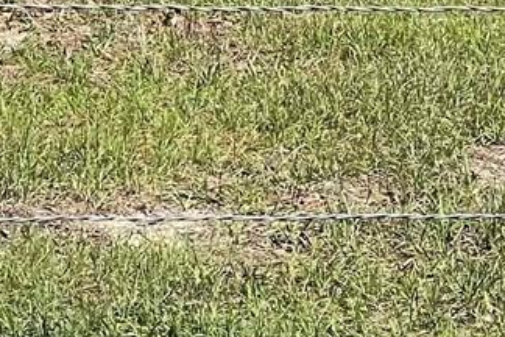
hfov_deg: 6.2
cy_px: -585
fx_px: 4615
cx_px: -109
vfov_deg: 4.1
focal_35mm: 329
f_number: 2.2
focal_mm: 7.5
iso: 20
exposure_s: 1/1043
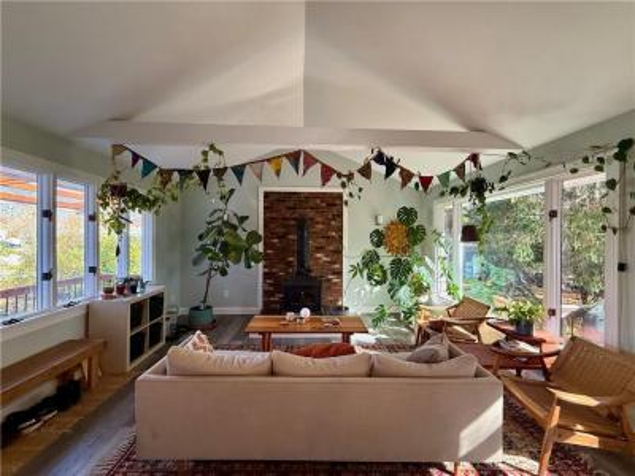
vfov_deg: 85.7
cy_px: 238
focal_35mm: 14
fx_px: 257
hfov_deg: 102.1
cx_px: 318
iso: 160
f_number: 2.2
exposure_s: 1/120
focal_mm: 2.22
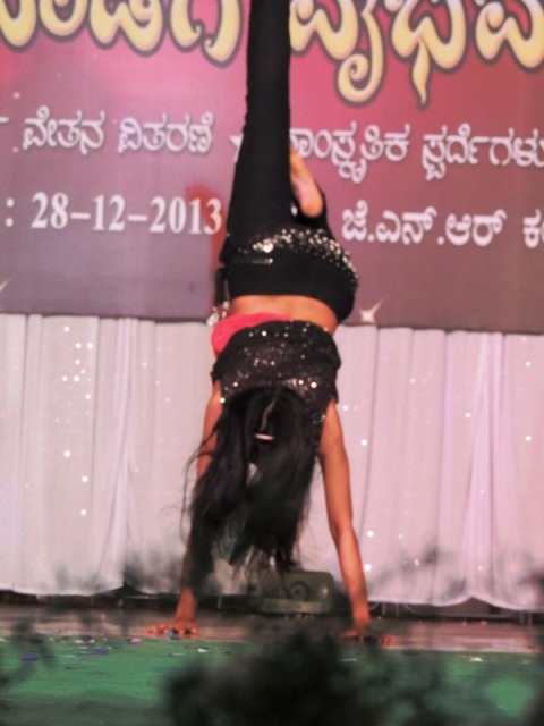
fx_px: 3876
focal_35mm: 185
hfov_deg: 8.0
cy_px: 363
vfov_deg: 10.7
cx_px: 272
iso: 1600
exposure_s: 1/160
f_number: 4.6
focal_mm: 33
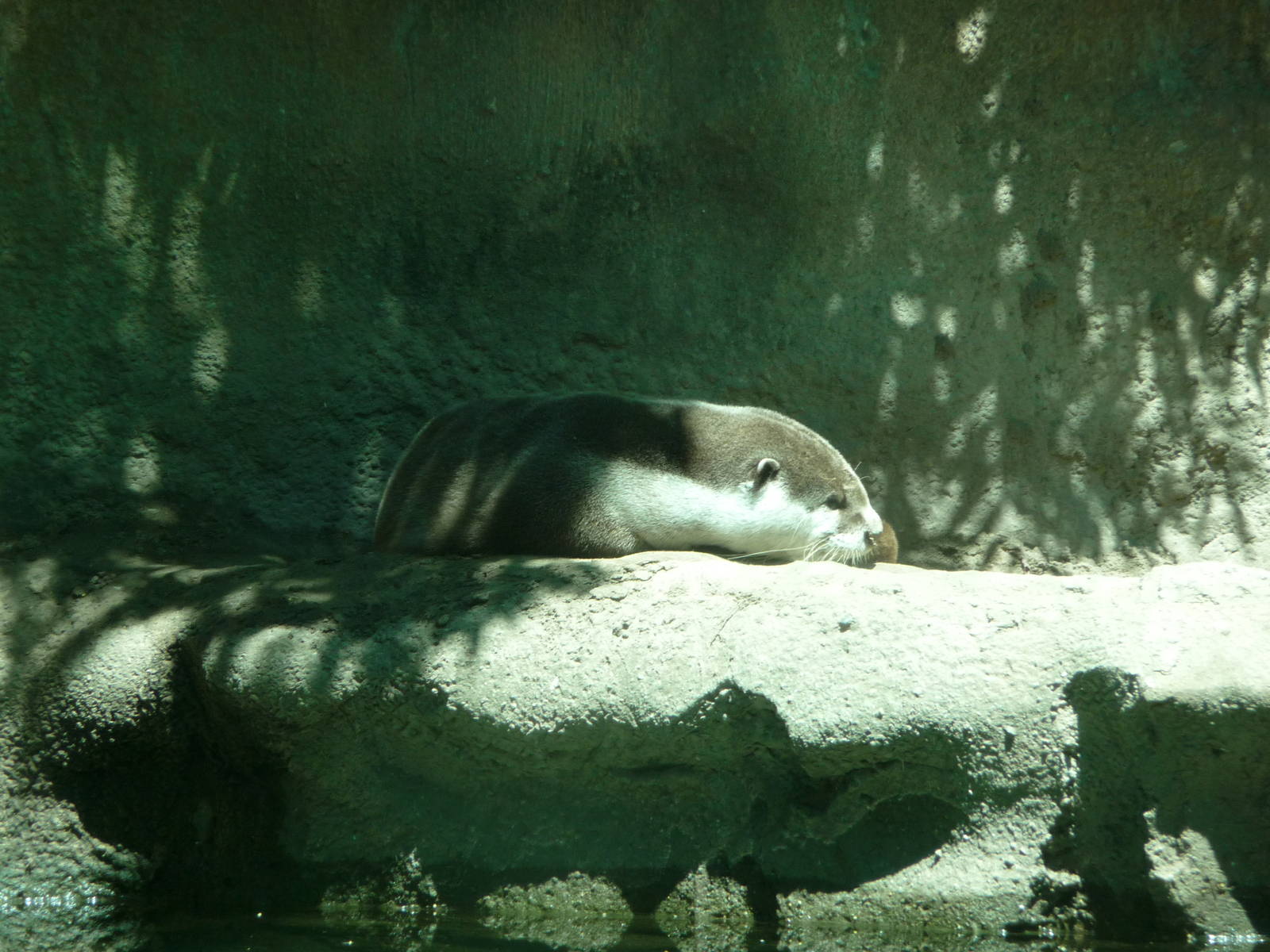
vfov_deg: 5.3
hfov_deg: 7.1
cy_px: 476
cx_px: 635
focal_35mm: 280
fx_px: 10273
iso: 160
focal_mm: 47
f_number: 4.9
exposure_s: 1/125
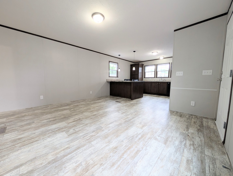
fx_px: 81
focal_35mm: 12
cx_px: 116
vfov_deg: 94.7
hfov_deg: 110.5
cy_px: 88
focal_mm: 2.02
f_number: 1.7
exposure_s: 1/60
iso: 81
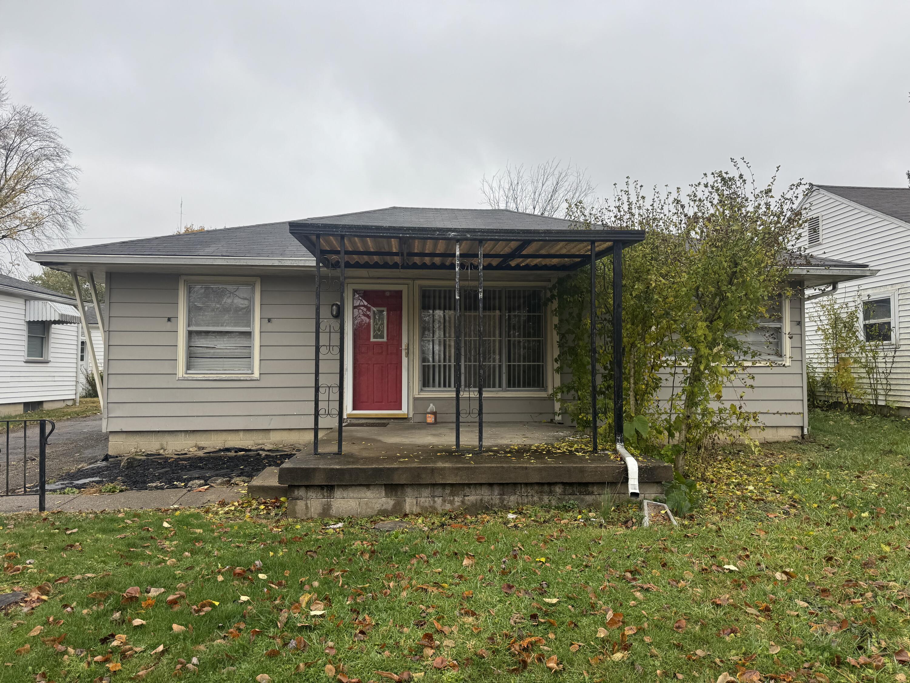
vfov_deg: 56.8
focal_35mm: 24
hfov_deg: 71.6
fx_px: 631
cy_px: 342
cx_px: 455
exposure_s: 1/460
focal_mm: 6.76
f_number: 1.78
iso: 80
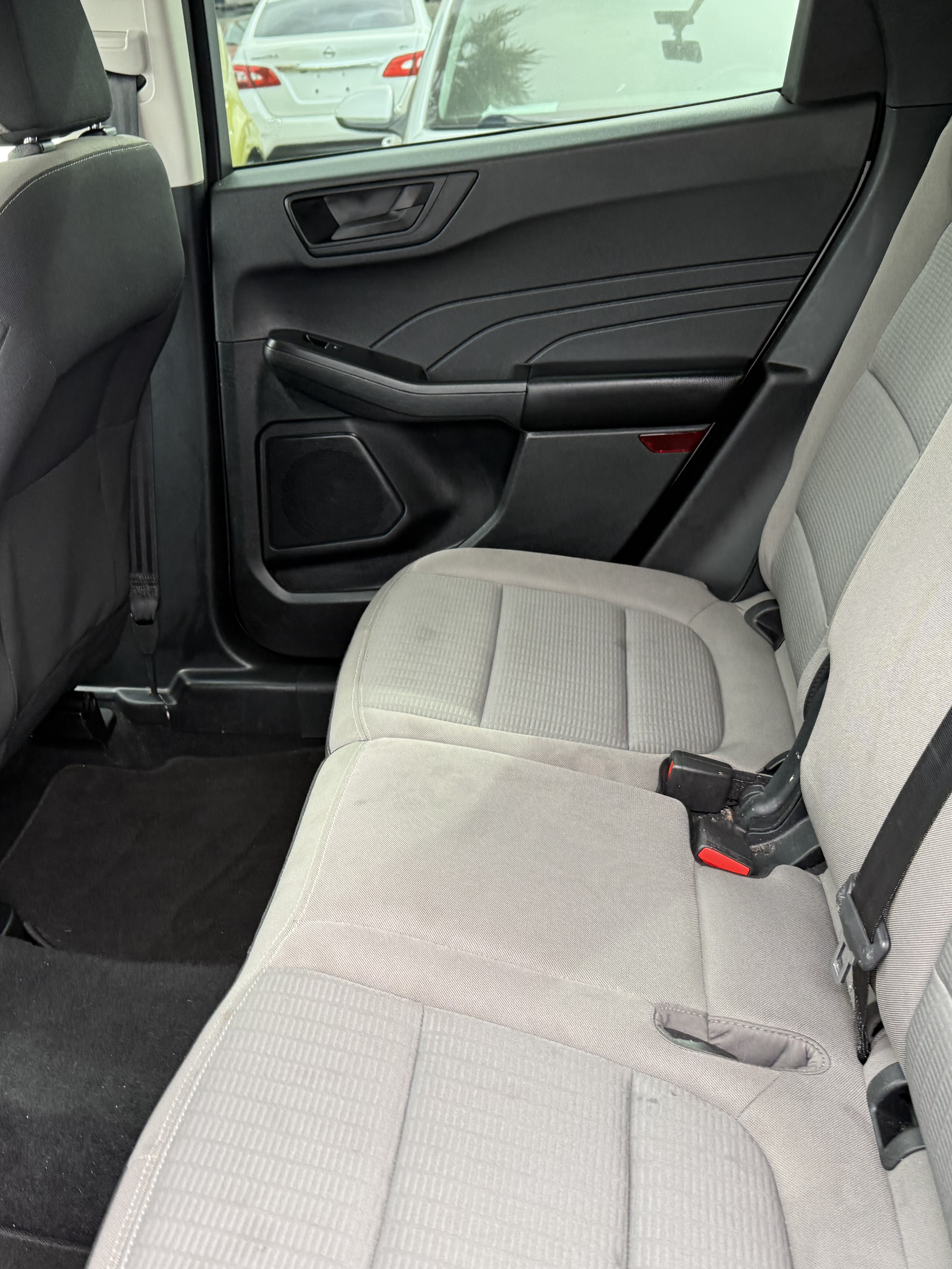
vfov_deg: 55.3
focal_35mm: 33
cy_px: 651
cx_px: 330
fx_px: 1210
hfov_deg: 42.5
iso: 200
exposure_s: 1/102
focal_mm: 6.76
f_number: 1.78
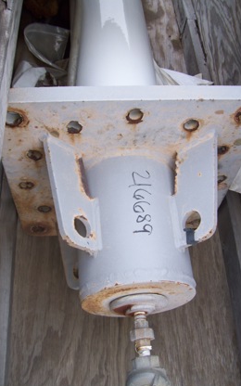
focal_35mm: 37
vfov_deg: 52.7
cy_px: 196
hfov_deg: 34.4
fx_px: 389
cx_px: 133
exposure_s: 1/60
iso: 80
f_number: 2.9
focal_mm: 5.7
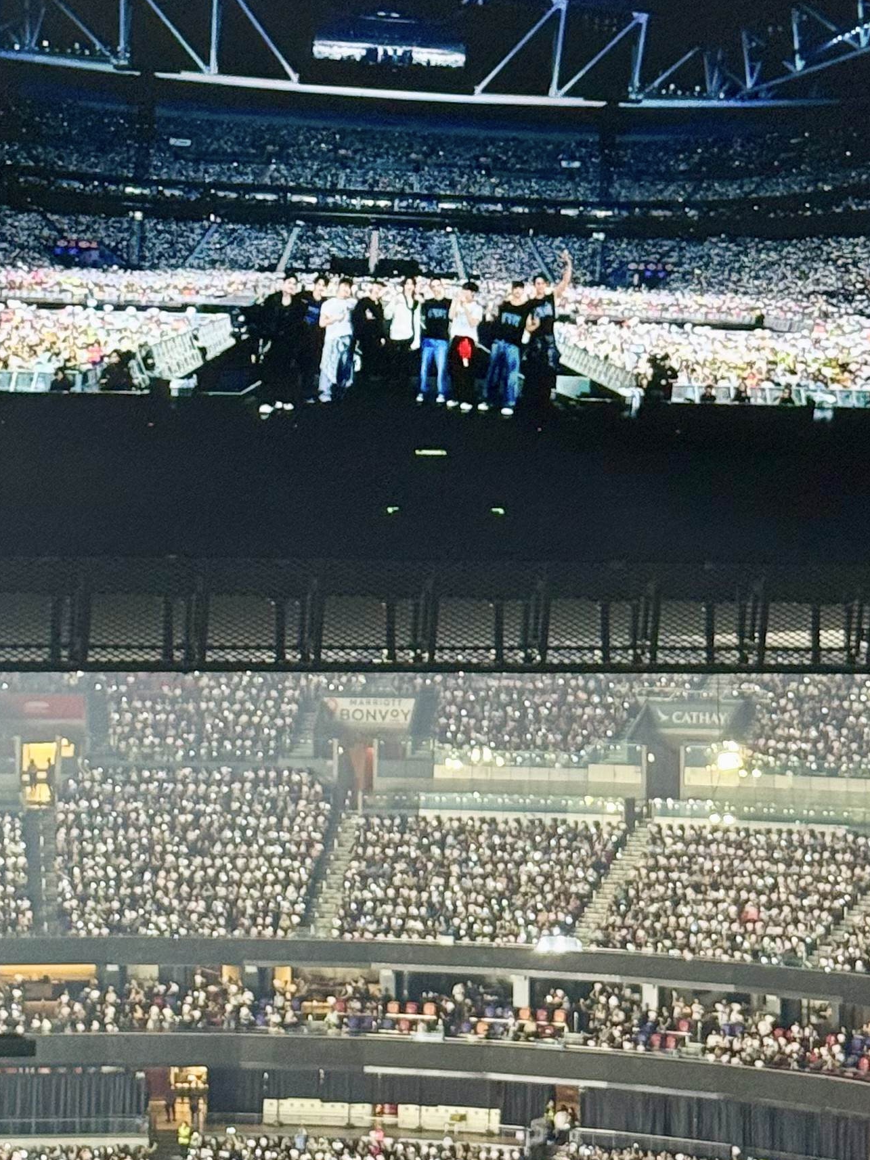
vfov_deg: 23.8
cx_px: 393
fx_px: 2749
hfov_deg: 18.0
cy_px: 696
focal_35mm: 82
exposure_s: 1/60
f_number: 1.78
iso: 250
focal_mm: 6.76
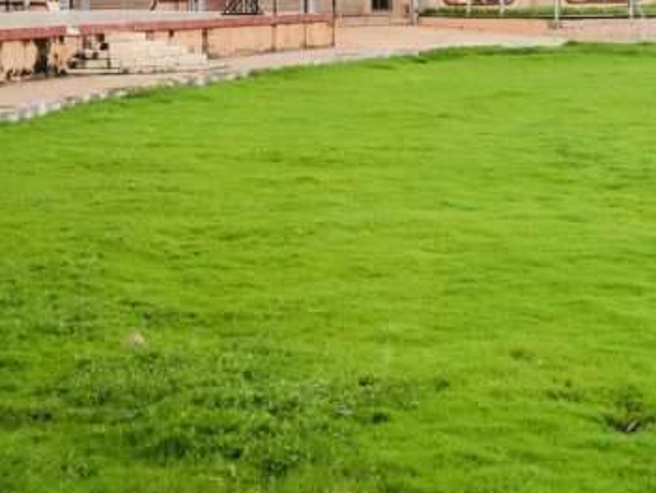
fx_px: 1612
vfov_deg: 16.7
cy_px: -77
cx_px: 519
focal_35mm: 85
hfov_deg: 22.7
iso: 20
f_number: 1.8
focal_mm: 3.99
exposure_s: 1/1453
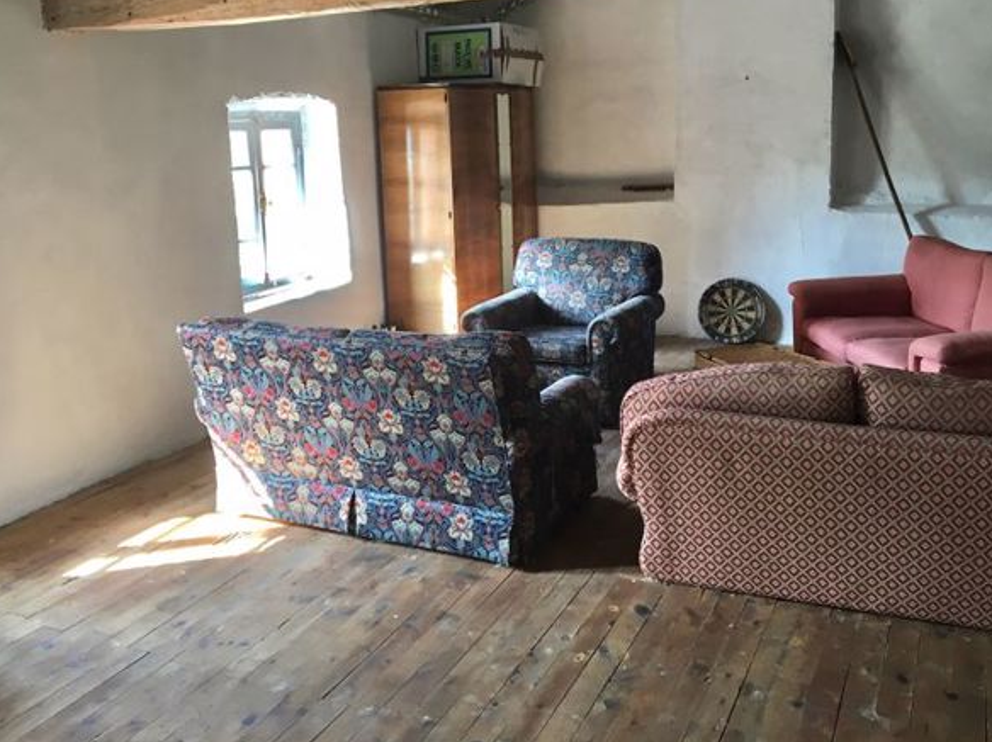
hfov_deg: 52.7
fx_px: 1002
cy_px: 297
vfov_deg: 40.5
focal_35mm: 35
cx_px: 512
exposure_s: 1/33
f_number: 2.2
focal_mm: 4.15
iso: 64
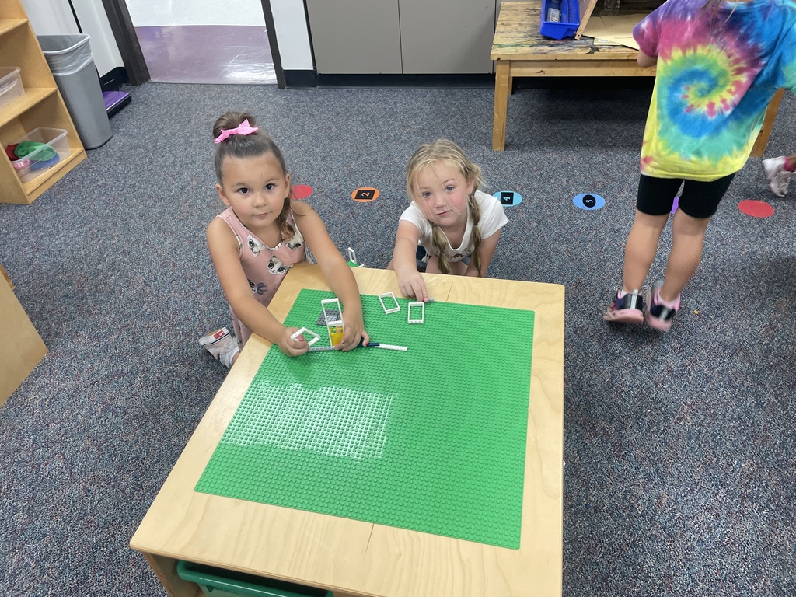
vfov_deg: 53.1
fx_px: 598
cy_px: 298
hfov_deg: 67.3
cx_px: 398
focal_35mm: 26
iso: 125
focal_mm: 4.2
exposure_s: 1/104
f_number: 1.6
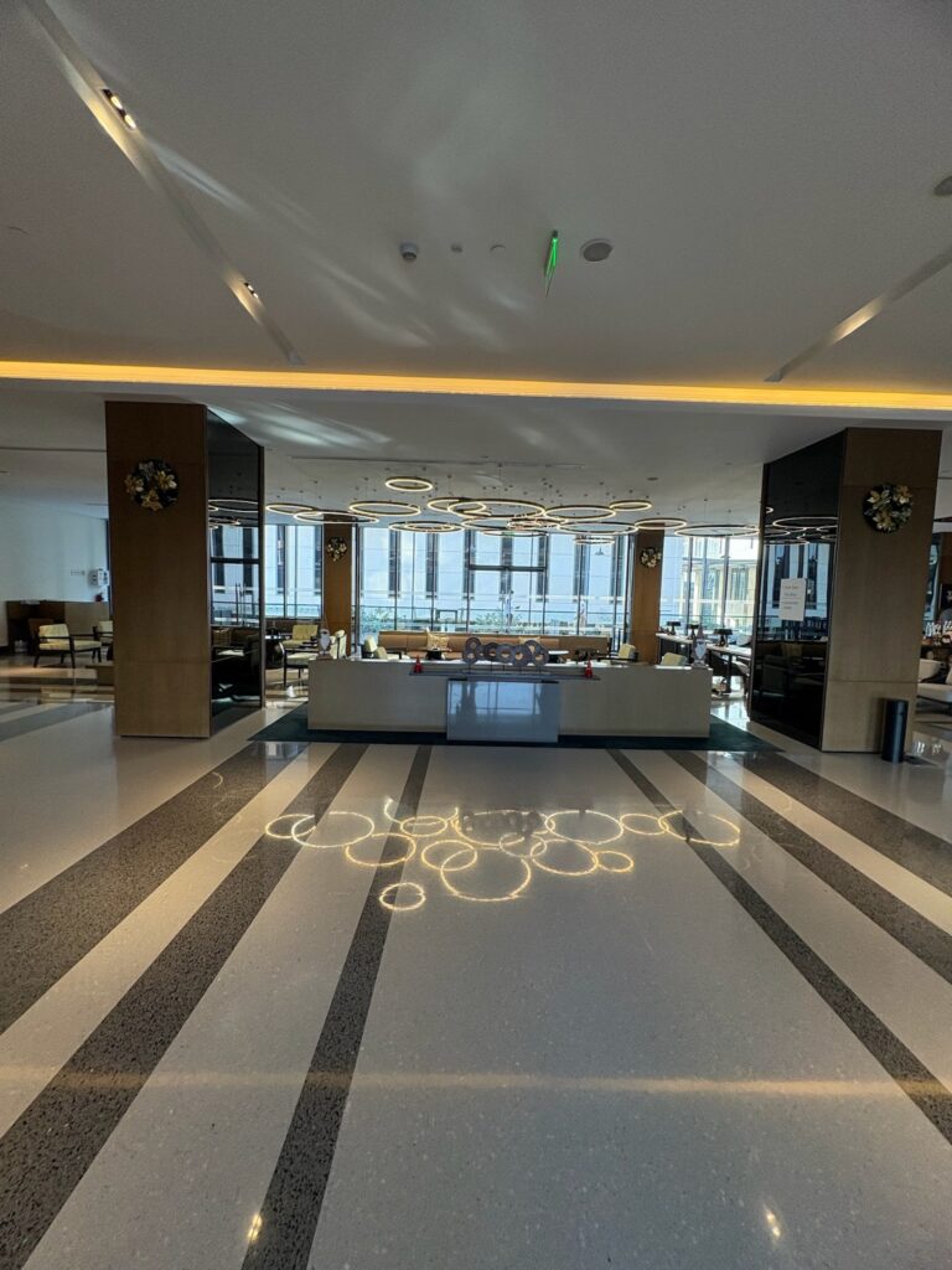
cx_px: 476
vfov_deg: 102.1
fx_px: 513
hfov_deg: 85.7
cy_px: 635
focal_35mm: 14
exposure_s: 1/100
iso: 200
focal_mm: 2.22
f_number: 2.2
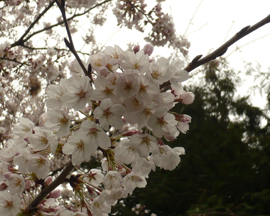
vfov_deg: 18.1
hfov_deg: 22.5
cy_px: 110
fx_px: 679
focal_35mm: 85
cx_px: 128
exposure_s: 1/320
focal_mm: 8.4
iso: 100
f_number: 3.8
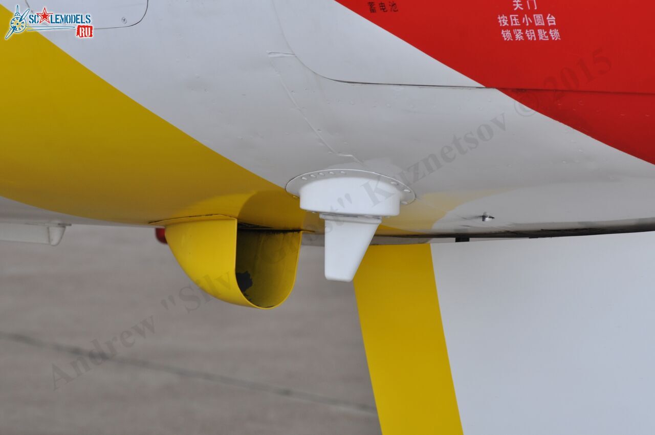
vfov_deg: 6.3
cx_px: 328
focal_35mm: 218
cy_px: 218
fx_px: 3952
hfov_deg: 9.5
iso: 200
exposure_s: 1/125
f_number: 8
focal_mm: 145
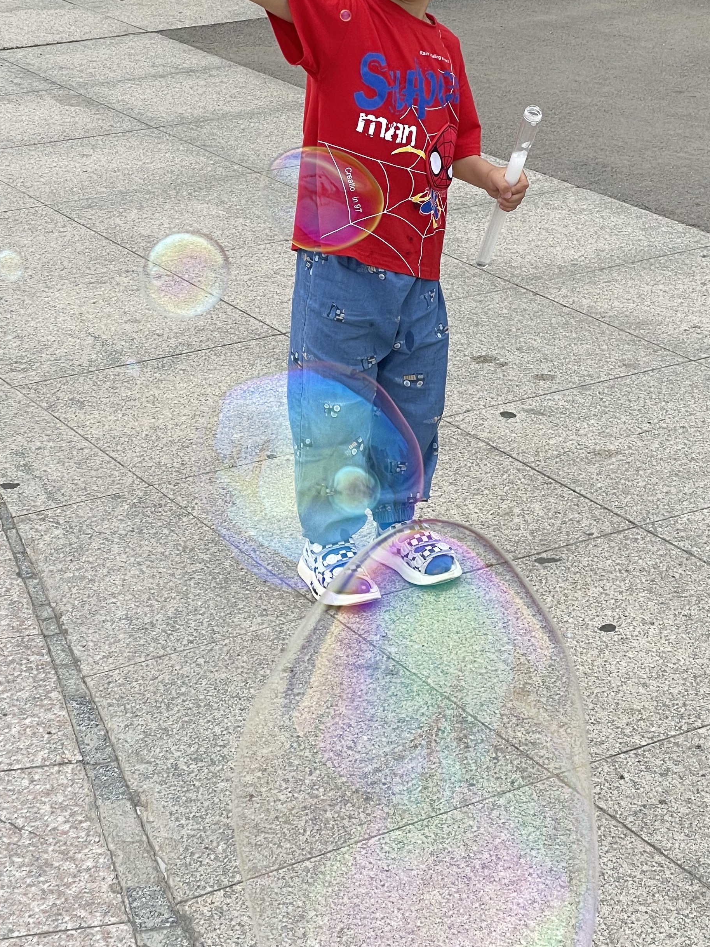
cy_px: 345
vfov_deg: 22.7
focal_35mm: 86
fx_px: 2352
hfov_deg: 17.2
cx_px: 377
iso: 25
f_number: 2
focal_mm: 6
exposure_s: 1/452
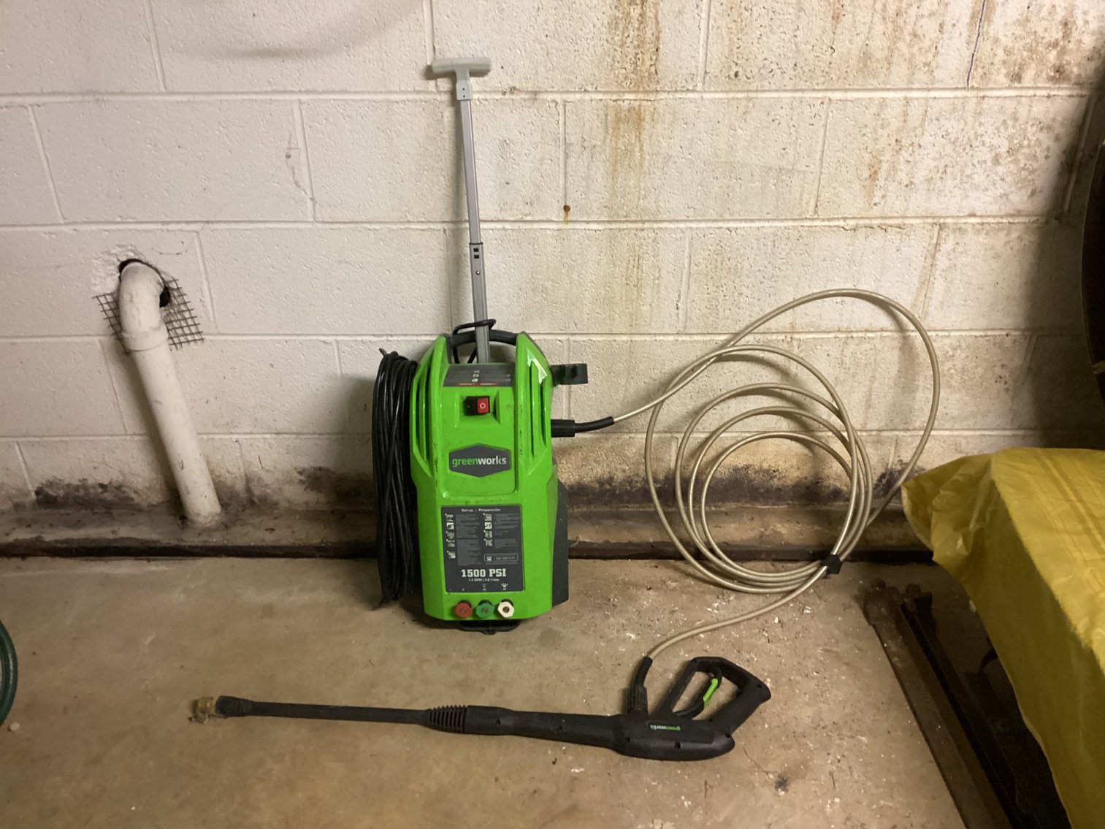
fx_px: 990
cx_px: 552
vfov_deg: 45.4
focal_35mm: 31
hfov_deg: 58.3
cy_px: 414
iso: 400
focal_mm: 3.3
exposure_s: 1/40
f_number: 2.4
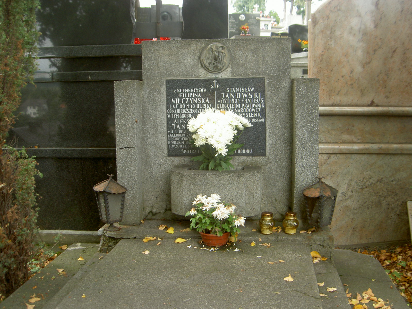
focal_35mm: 39
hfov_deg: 47.9
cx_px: 206
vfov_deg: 36.8
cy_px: 154
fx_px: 464
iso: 50
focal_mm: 8
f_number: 2.8
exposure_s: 1/60
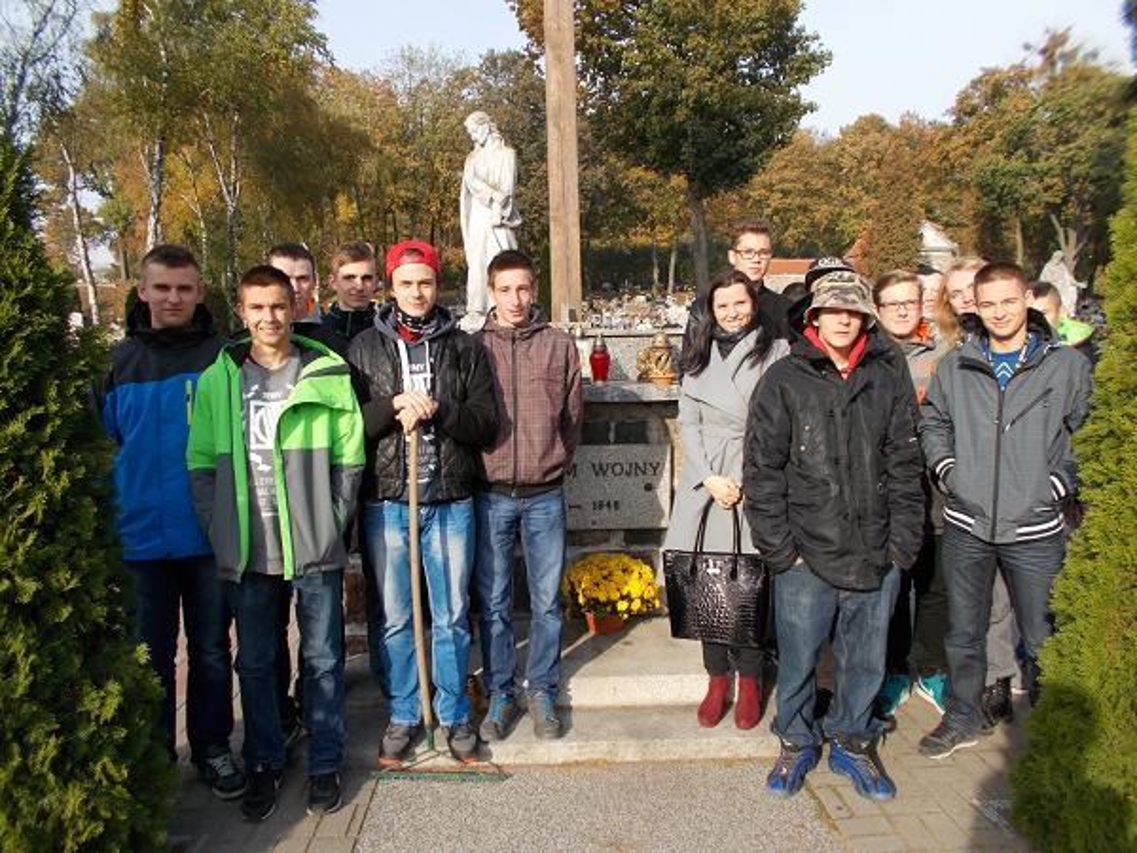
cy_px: 426
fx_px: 854
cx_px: 568
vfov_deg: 53.1
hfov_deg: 67.3
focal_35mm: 26
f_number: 3.2
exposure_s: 1/400
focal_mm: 4.6
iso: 80
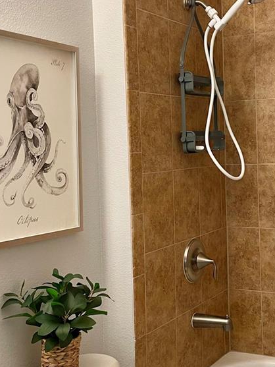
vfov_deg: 34.3
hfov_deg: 25.6
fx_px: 593
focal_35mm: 56
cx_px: 227
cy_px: 173
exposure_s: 1/60
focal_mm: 4.2
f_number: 1.6
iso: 80
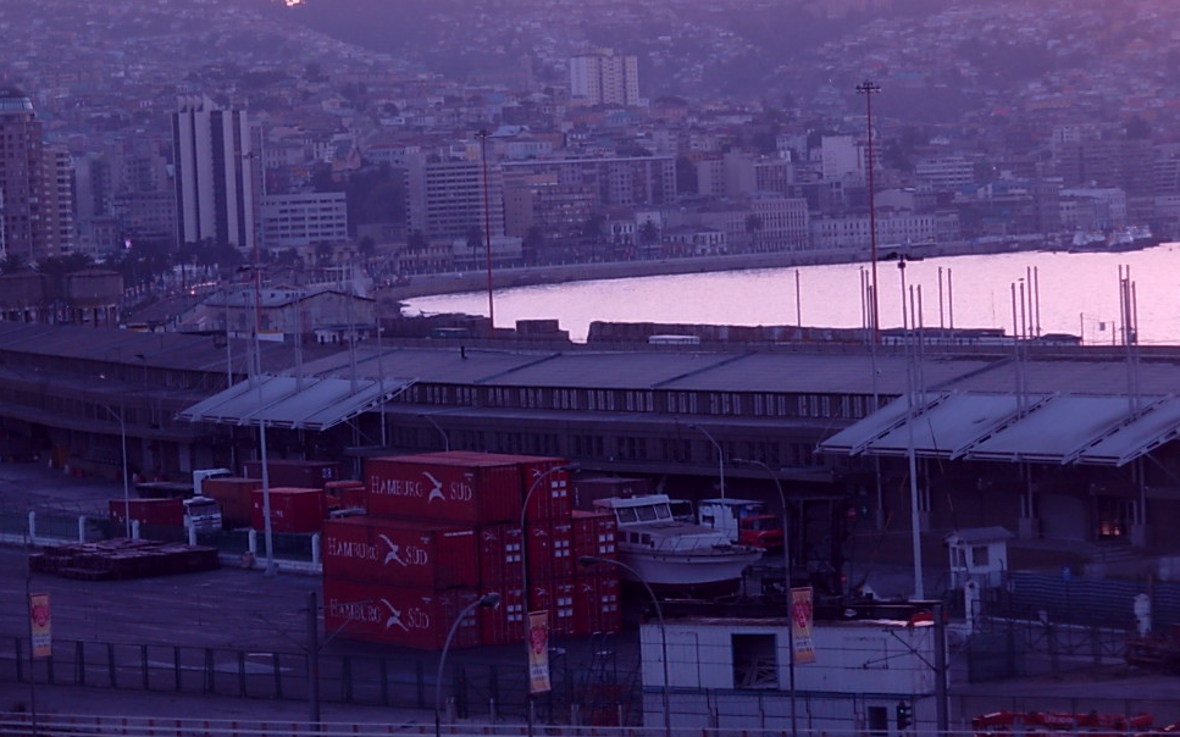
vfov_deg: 9.6
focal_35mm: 137
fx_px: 4405
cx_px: 621
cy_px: 273
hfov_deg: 15.3
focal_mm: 20.2
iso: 50
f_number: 4.3
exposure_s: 1/85.4
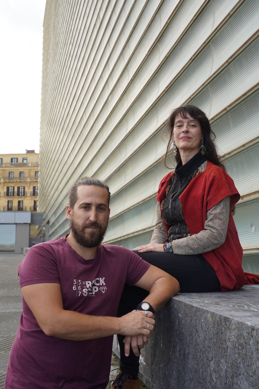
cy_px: 194
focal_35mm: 41
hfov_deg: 32.6
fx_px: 442
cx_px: 130
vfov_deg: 47.4
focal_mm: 41
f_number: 9
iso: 320
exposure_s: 1/160
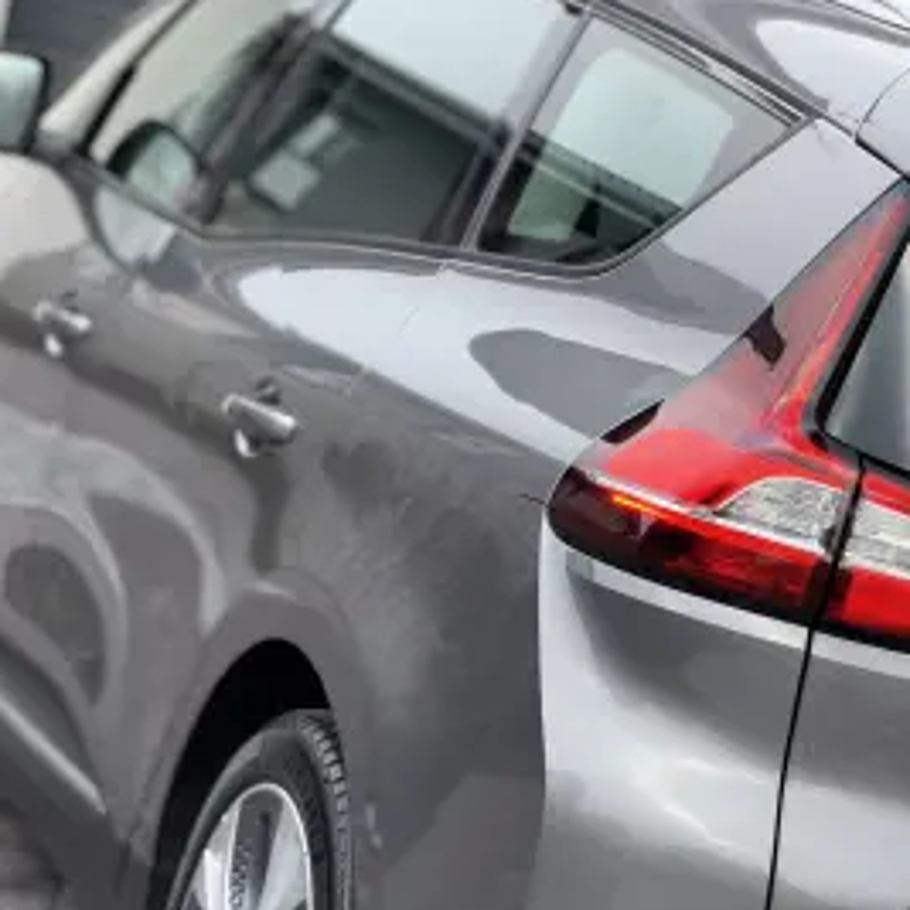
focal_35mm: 119
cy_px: 453
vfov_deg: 14.7
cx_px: 542
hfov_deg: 14.6
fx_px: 3539
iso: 50
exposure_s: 1/121
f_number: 2.8
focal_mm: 16.89
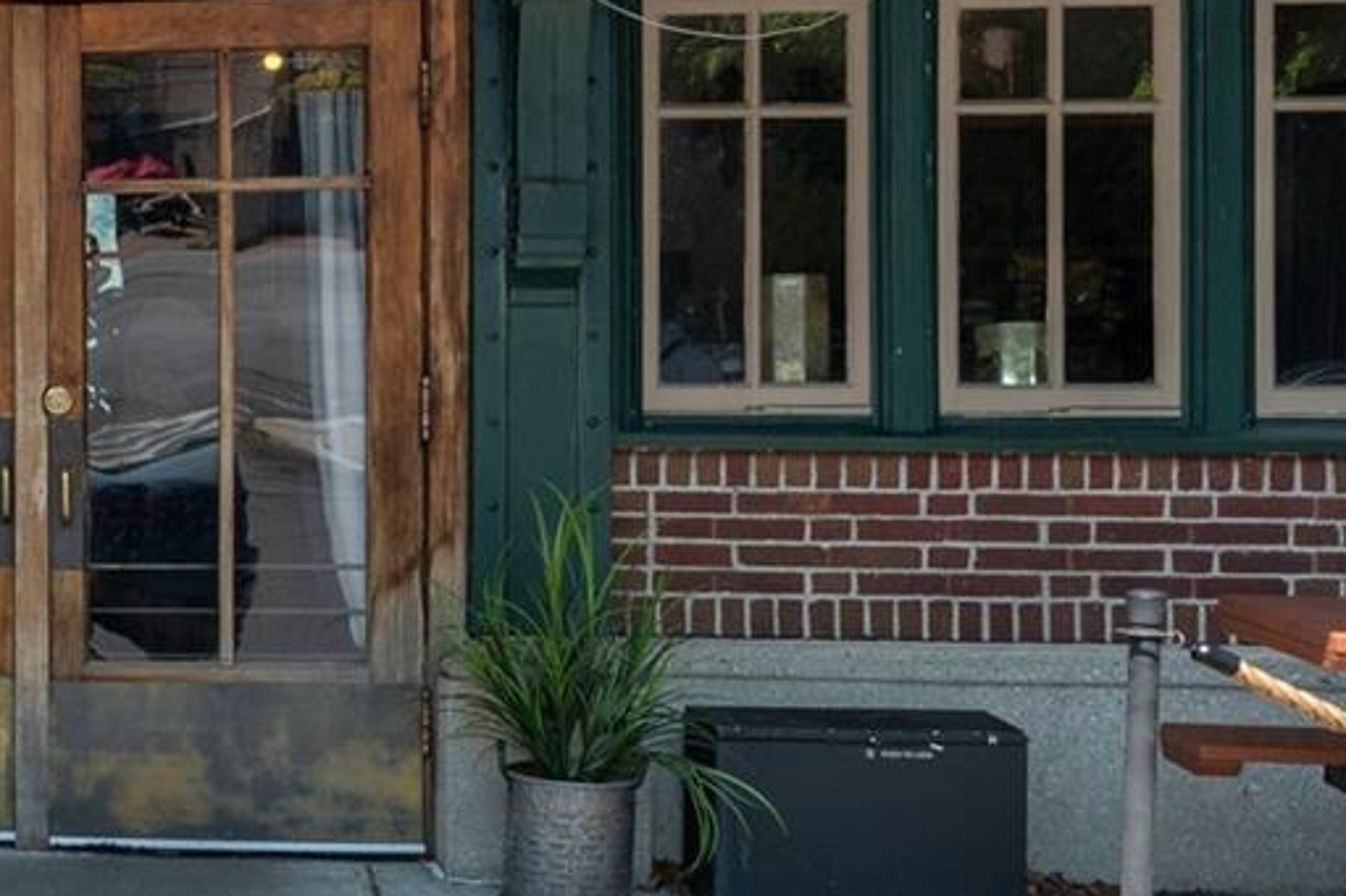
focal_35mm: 96
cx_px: -1096
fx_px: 3588
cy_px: 286
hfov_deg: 17.3
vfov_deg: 14.2
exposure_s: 1/125
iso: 200
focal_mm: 24
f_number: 11
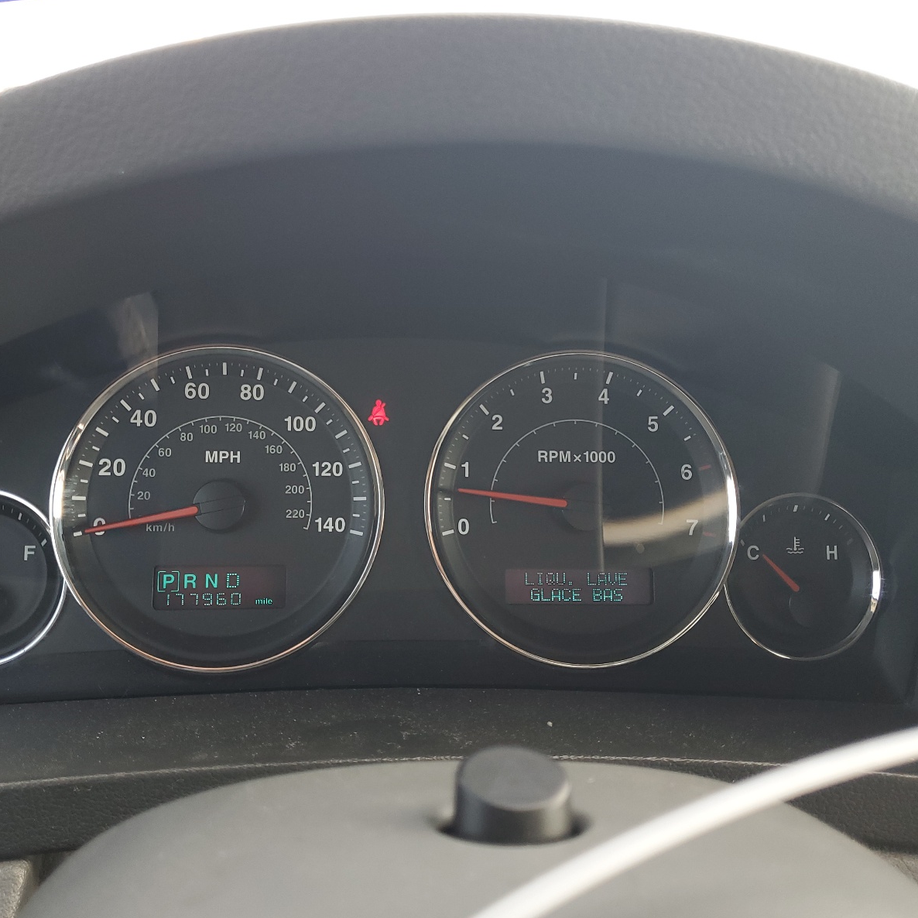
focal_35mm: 31
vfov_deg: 52.5
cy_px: 457
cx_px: 392
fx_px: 930
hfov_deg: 52.3
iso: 57
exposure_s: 1/120
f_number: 1.5
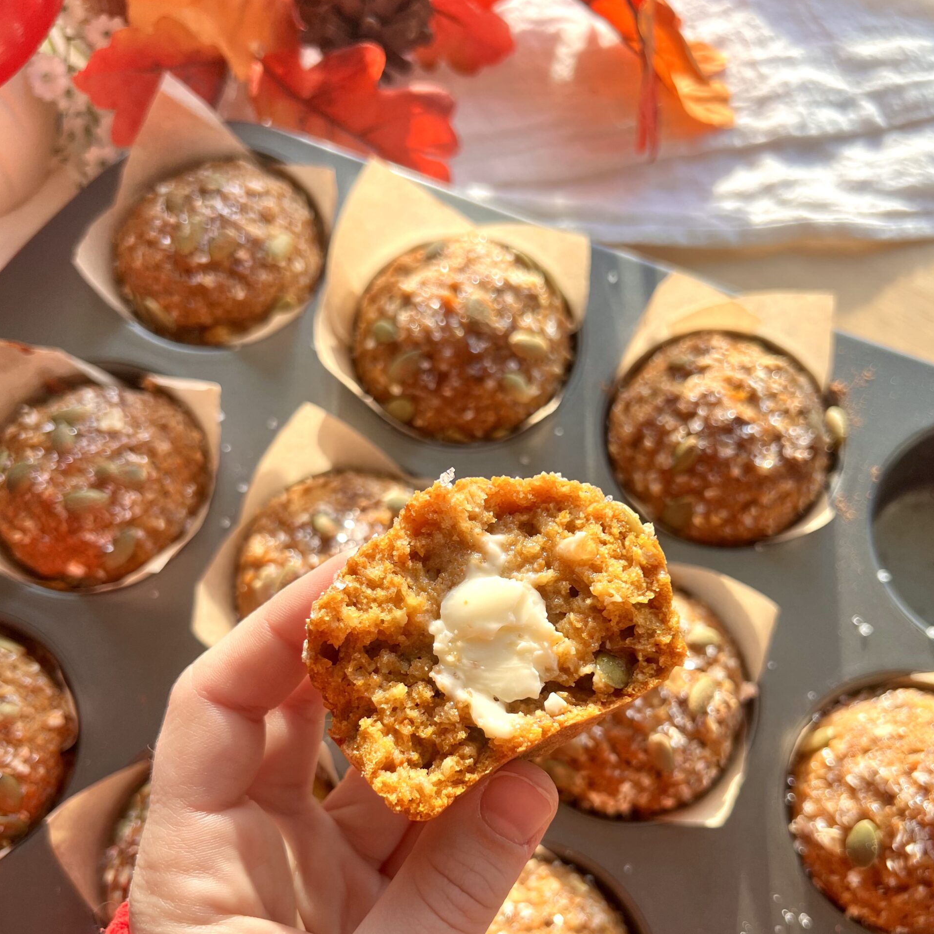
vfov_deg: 51.8
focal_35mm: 31
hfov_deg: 52.5
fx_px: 946
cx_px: 470
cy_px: 605
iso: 50
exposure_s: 1/526
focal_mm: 5.7
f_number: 1.5
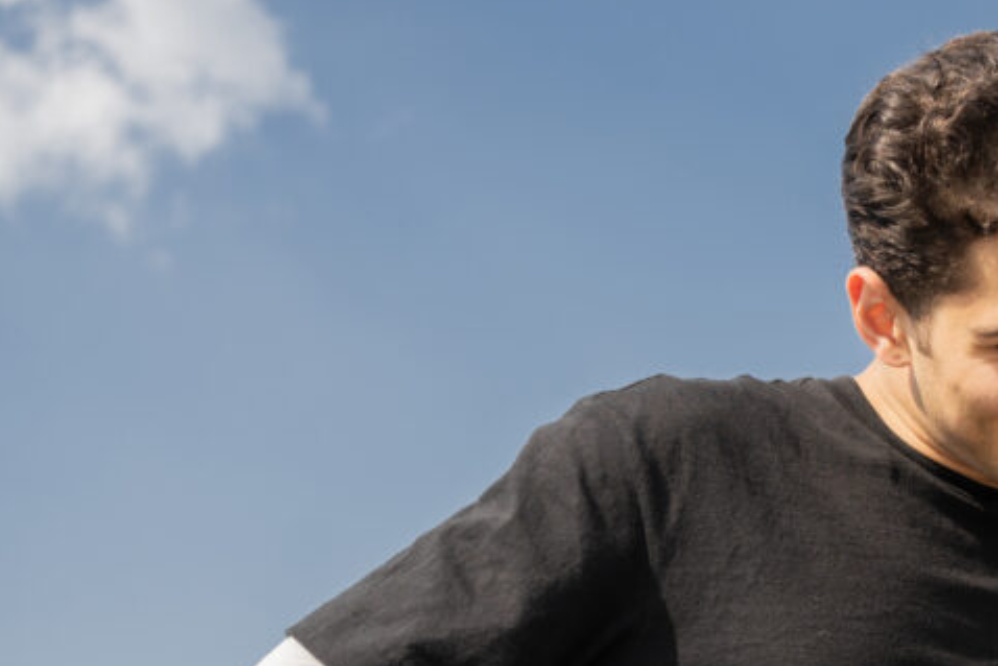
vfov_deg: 17.9
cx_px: 1017
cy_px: 606
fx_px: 2080
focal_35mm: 75
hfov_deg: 25.5
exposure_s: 1/1250
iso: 100
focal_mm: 35
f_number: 3.2
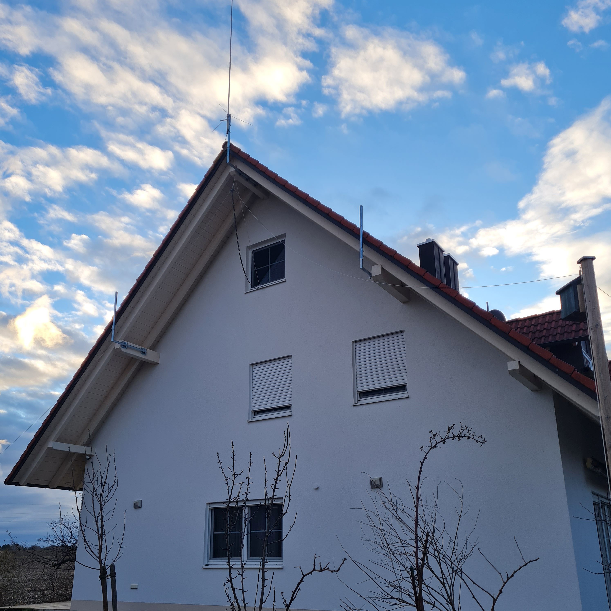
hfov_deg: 52.5
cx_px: 306
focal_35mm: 31
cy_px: 359
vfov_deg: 52.3
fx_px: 619
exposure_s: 1/530
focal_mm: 5.4
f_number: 1.8
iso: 50
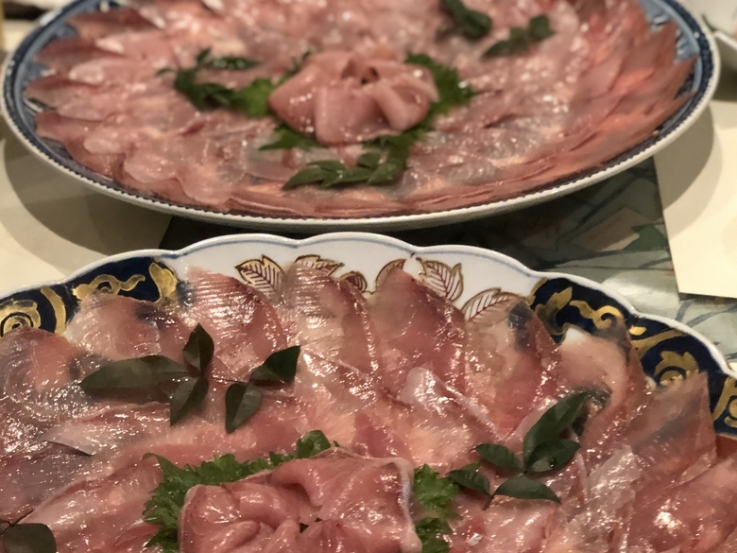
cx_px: 324
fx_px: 1703
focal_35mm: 80
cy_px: 355
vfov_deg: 18.4
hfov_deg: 24.4
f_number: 2.4
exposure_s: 1/9
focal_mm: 6
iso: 160
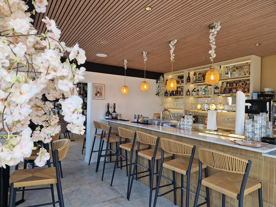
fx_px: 183
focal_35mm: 23
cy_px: 104
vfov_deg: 58.9
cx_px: 138
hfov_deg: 73.9
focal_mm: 5.4
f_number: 1.8
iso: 50
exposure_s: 1/180
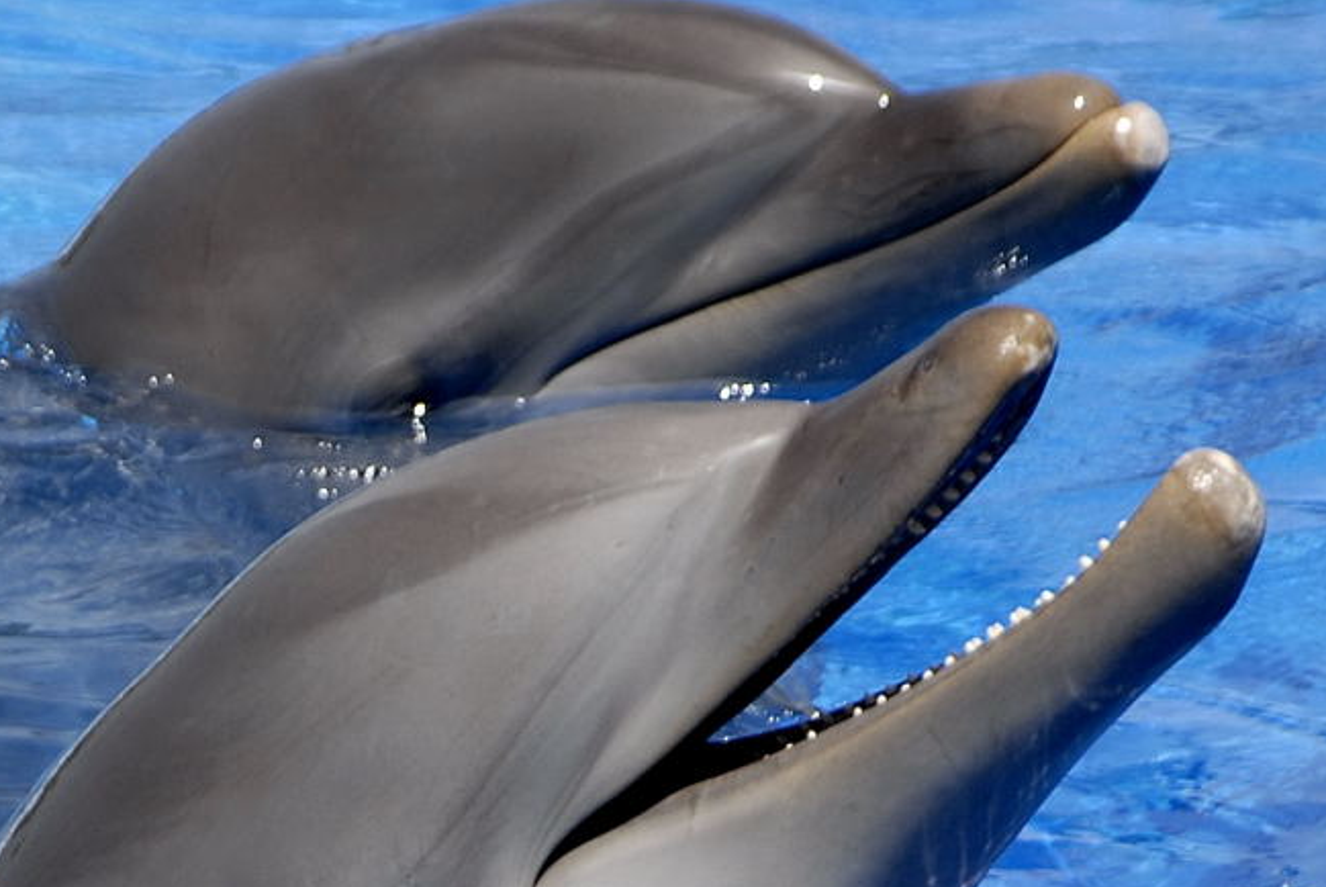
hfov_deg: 6.2
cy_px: 830
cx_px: 499
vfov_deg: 4.1
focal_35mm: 333
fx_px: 12276
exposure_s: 1/250
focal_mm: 90
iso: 100
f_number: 8
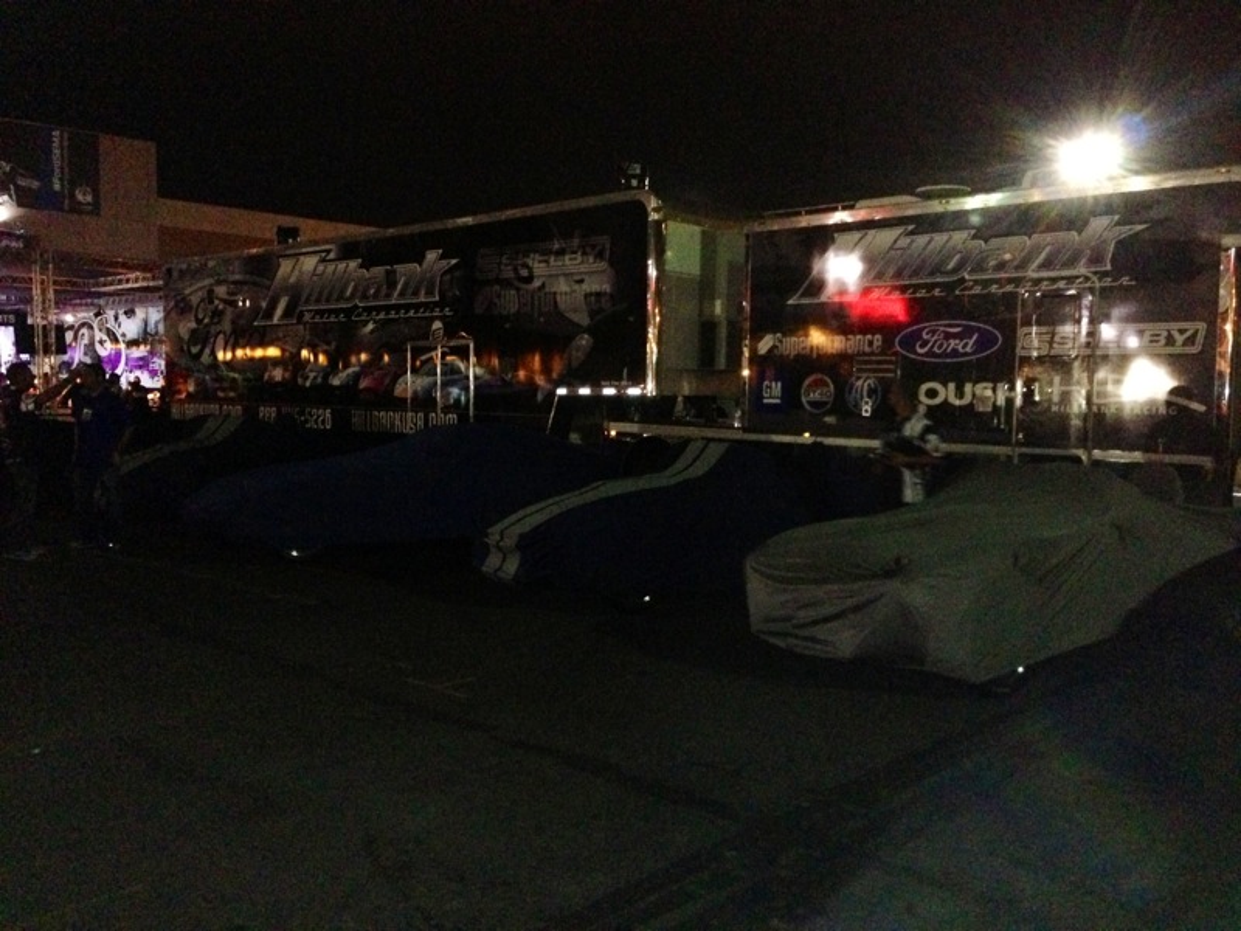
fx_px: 1183
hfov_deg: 55.4
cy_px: 466
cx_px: 620
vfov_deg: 42.9
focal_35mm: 33
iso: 800
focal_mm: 4.13
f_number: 2.4
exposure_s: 1/16
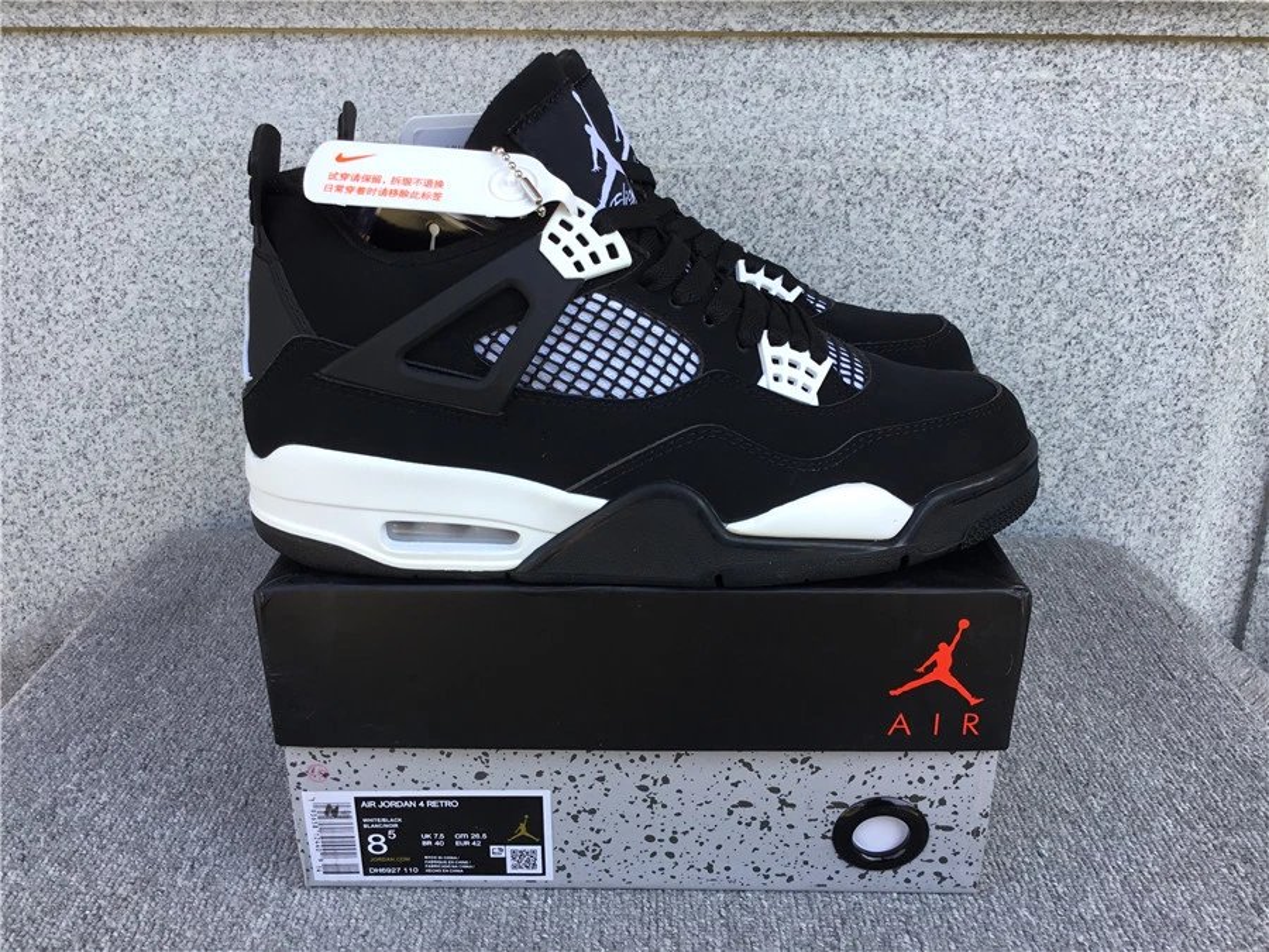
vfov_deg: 45.4
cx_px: 634
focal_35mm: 31
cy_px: 476
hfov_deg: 58.4
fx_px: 1136
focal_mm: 3.3
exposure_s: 1/125
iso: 25
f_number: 2.4
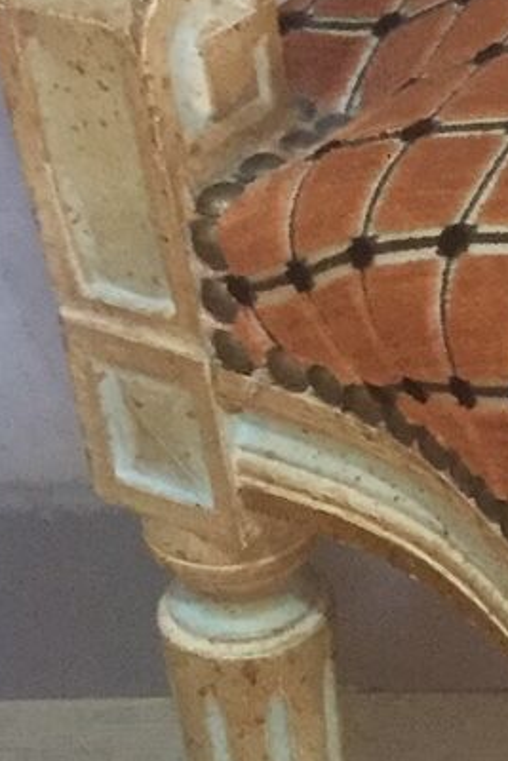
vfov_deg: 16.6
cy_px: 474
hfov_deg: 10.1
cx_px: 1117
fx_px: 2601
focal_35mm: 123
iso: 250
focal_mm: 4.15
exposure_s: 1/17
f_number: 2.2
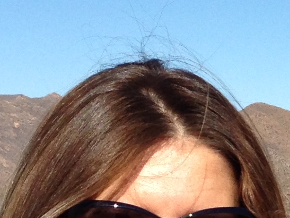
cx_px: 503
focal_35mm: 197
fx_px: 1650
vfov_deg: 7.5
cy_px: 222
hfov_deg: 9.6
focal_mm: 4.12
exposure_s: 1/2262
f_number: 2.4
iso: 50
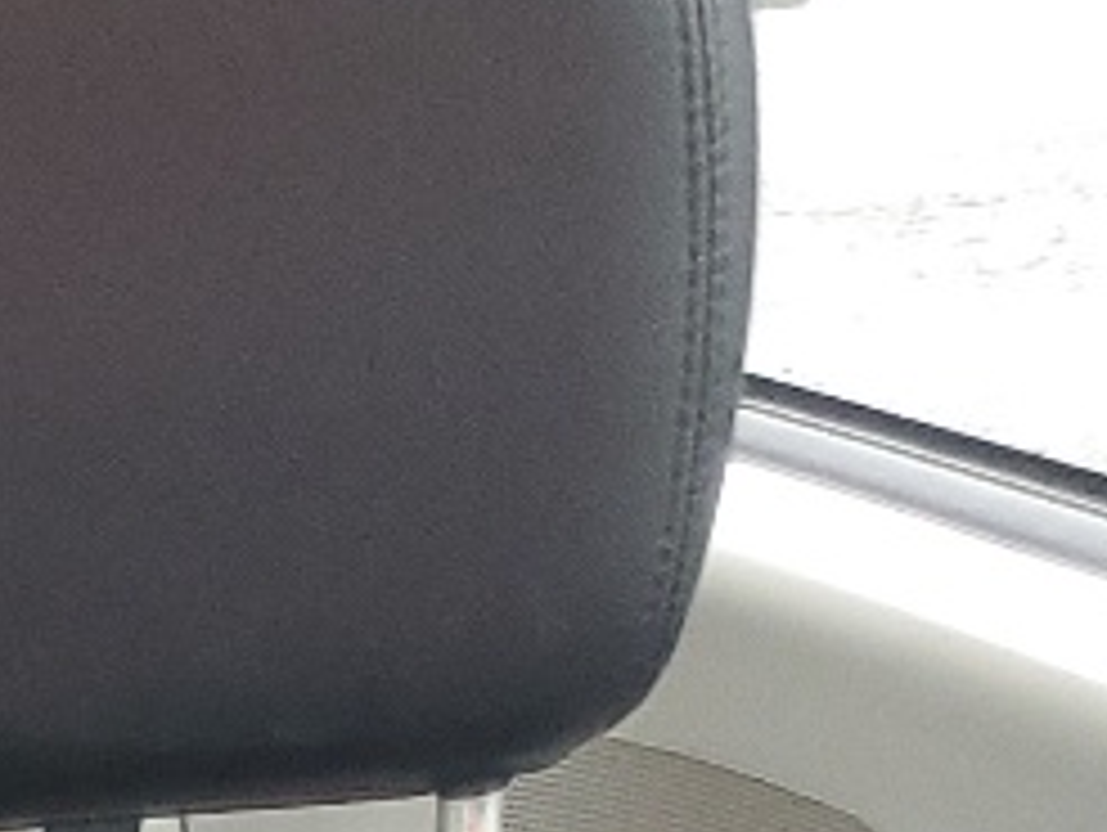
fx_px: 5410
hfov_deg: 9.9
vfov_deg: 8.2
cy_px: 1916
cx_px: -1746
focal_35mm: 169
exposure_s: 1/60.2
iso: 86
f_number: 1.5
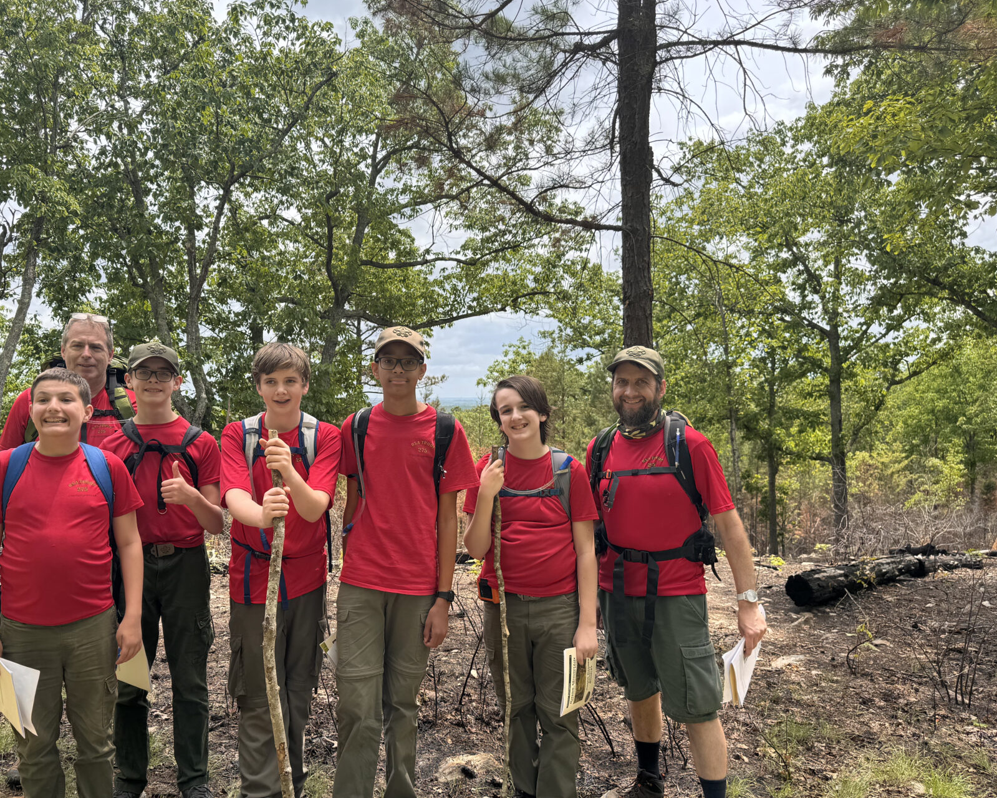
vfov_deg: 48.4
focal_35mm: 30
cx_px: 385
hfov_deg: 58.2
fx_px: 885
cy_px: 443
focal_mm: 6.76
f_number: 1.78
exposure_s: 1/1425
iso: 80
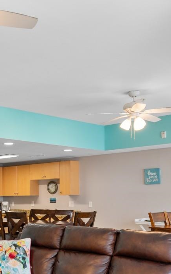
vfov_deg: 38.3
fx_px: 388
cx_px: -24
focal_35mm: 52
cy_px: 189
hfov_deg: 23.2
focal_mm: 15
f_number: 5
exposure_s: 1/8
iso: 100
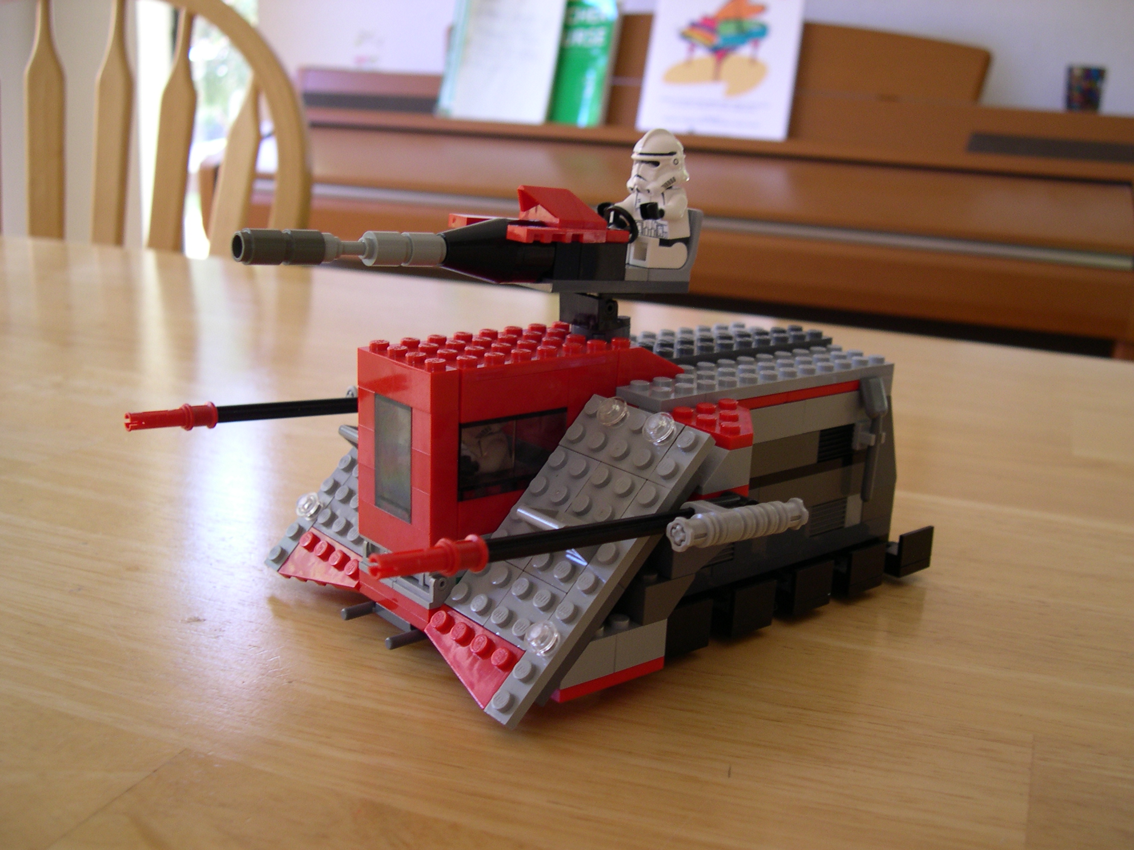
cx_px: 567
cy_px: 425
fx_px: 1245
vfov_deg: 37.7
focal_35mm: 38
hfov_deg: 49.0
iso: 116
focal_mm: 8
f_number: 2.8
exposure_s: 1/4.4
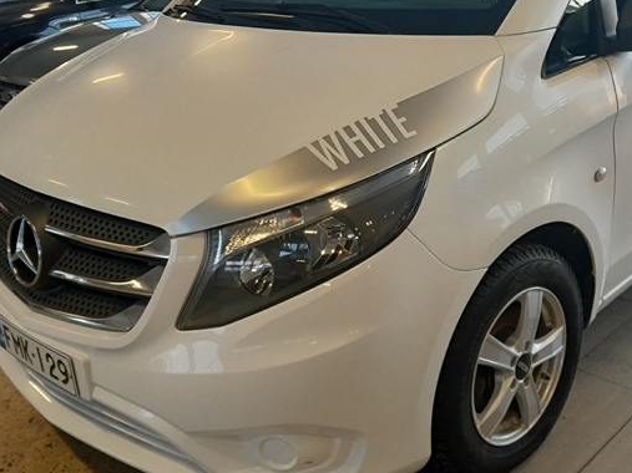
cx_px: 438
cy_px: 169
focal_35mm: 41
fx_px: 748
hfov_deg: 44.9
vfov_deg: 34.9
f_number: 1.8
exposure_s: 1/50
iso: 125
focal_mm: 4
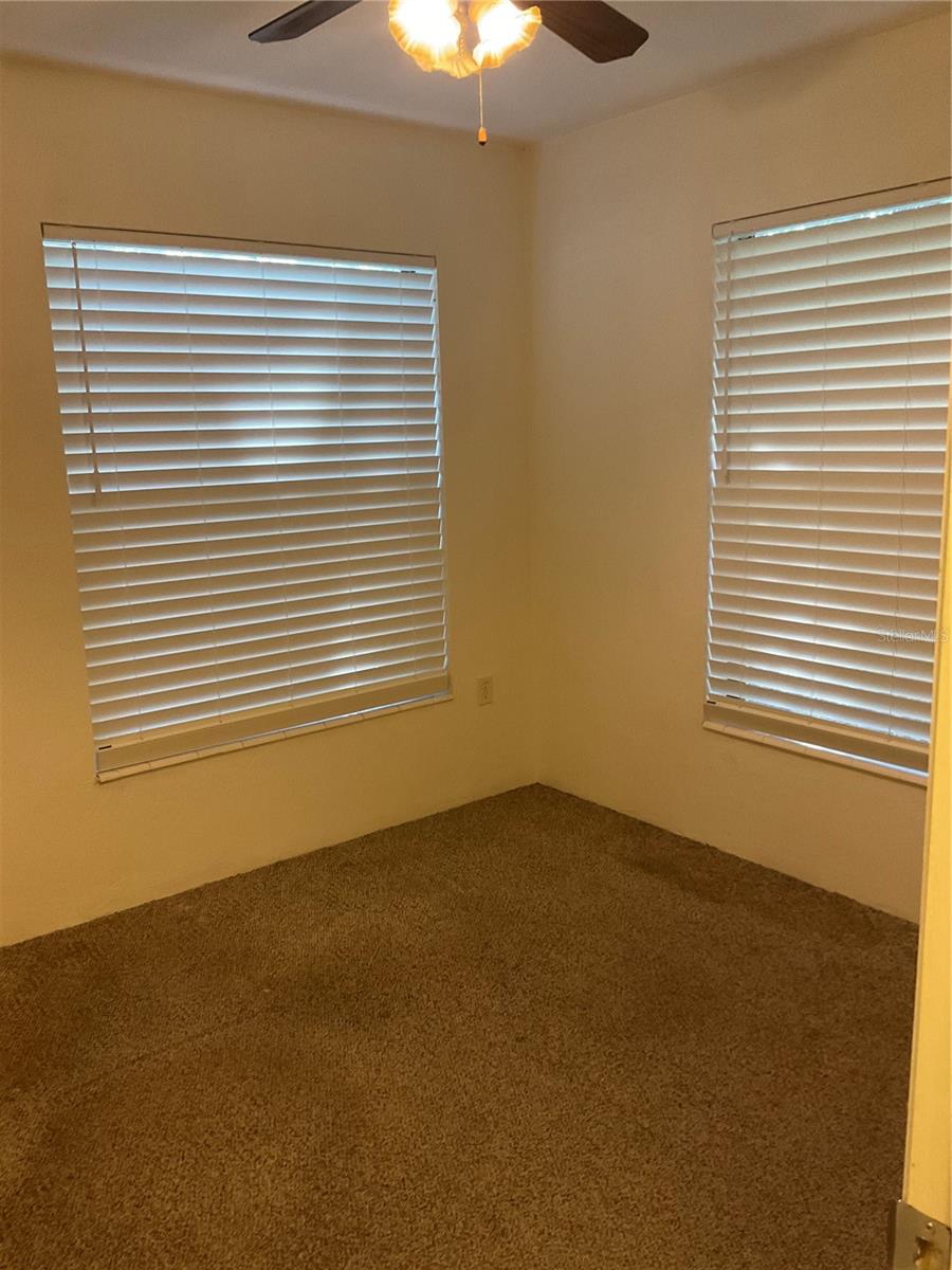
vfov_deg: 61.7
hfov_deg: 48.2
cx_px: 476
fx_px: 1063
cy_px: 635
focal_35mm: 29
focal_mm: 3
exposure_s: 1/40
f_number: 1.8
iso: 200
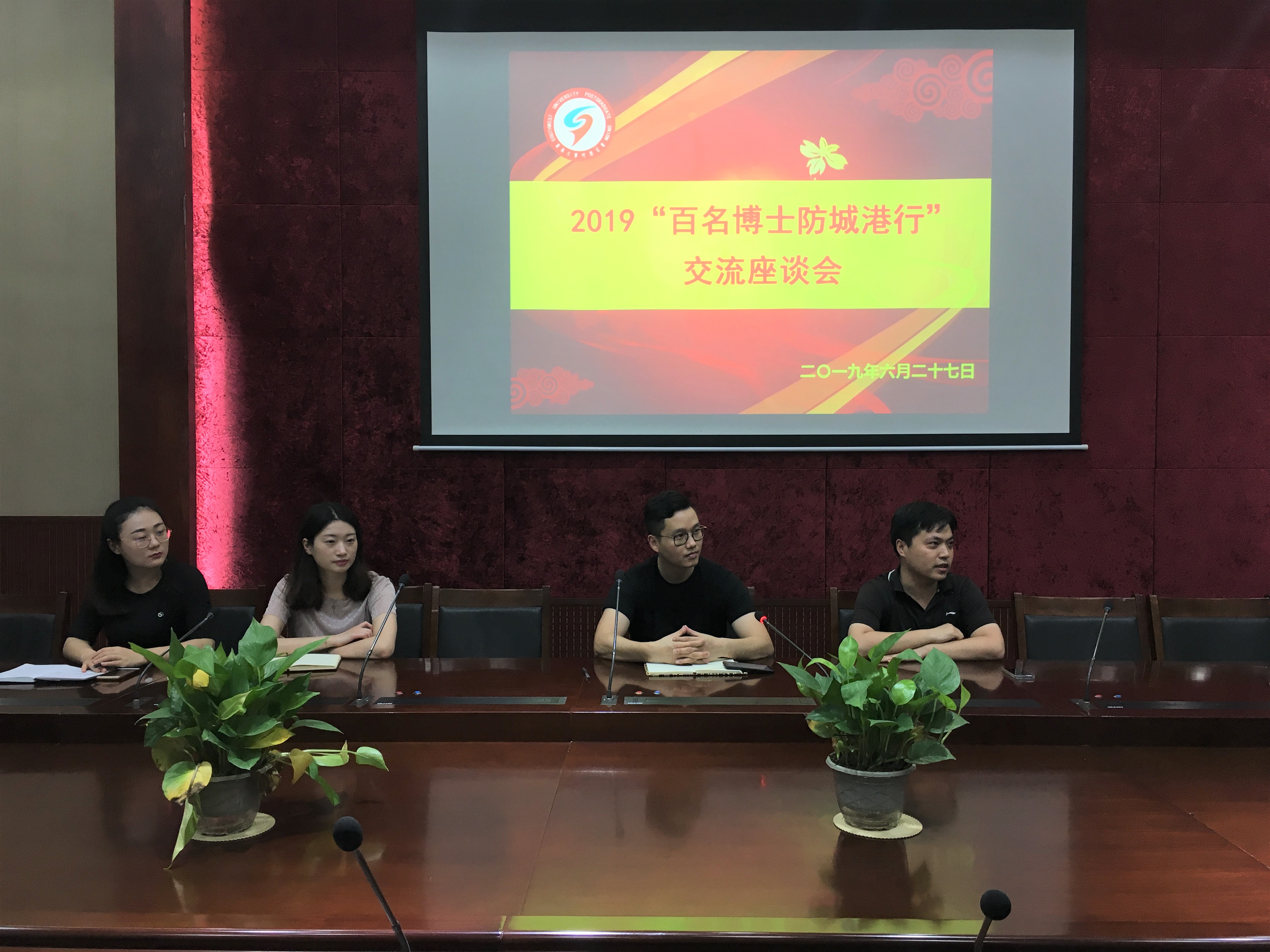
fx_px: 1064
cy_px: 476
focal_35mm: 29
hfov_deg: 61.7
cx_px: 635
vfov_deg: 48.2
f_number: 2.2
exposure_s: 1/33
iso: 64
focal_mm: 4.15
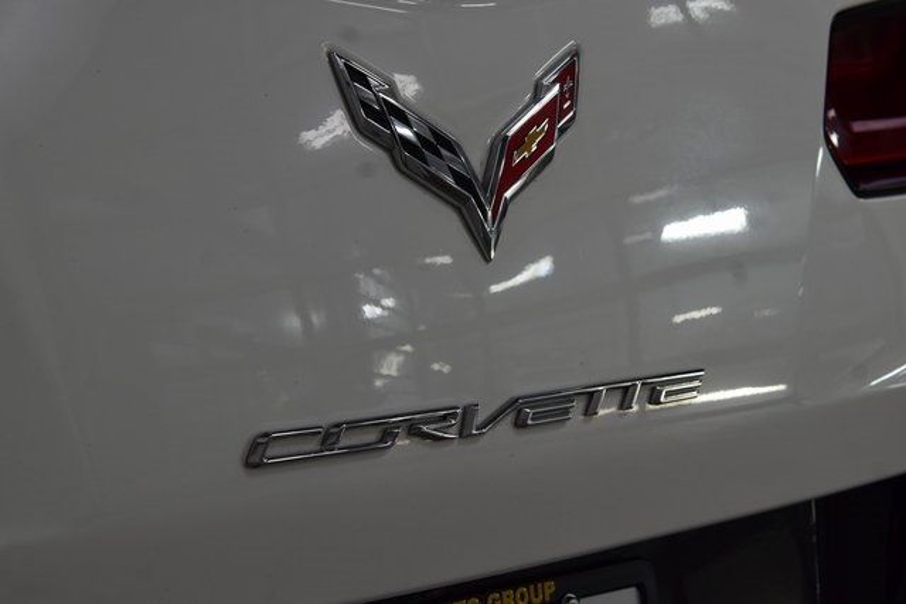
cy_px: 302
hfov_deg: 26.0
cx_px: 453
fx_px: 1963
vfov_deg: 17.5
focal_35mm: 78
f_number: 8
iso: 500
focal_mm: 52
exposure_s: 1/60
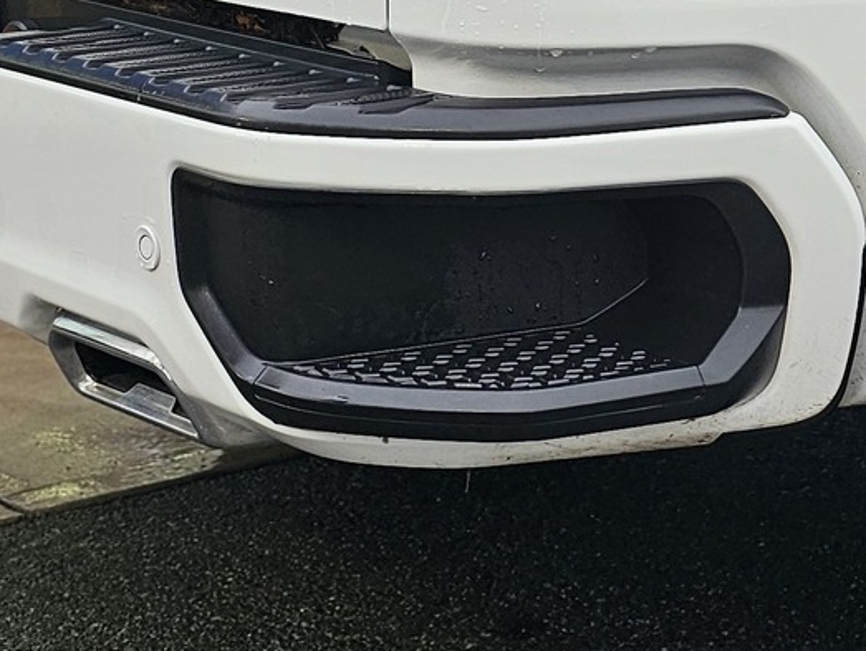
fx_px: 2253
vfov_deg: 16.1
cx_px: 1022
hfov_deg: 20.4
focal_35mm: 90
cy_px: -12
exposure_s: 1/120
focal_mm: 6.3
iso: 80
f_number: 1.7
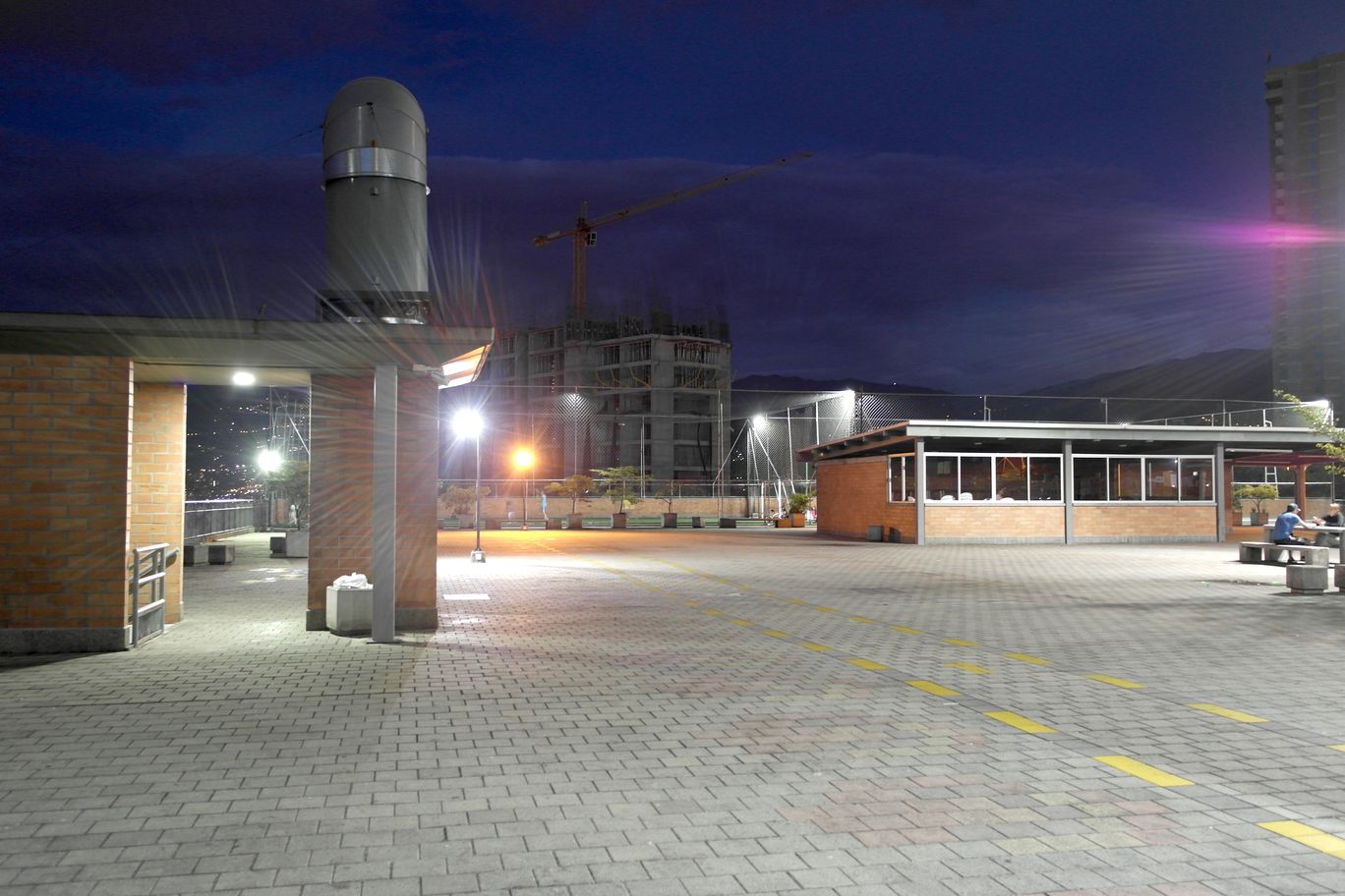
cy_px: 448
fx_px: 1121
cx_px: 672
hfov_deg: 61.9
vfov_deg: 43.6
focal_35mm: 30
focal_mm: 20
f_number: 3.5
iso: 400
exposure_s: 1/1.25
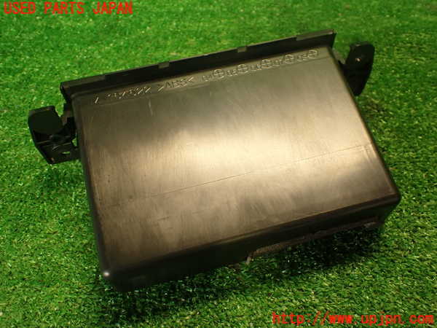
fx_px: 379
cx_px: 218
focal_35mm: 30
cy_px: 164
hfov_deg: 60.0
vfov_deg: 46.8
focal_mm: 5.4
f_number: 2.3
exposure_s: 1/30
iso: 250
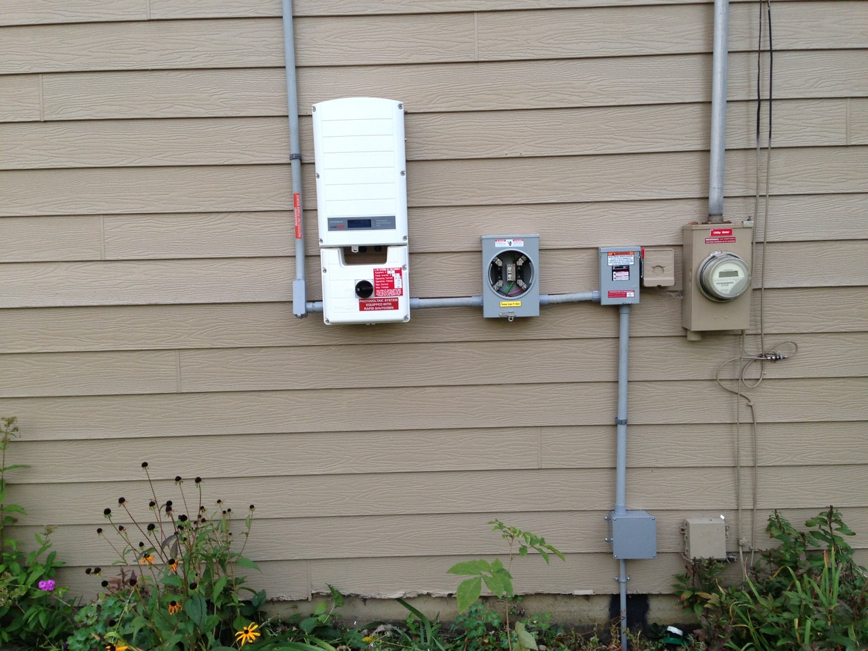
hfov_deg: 55.3
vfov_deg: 43.0
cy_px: 326
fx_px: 828
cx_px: 434
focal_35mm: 33
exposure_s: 1/120
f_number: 2.4
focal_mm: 4.12
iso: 80
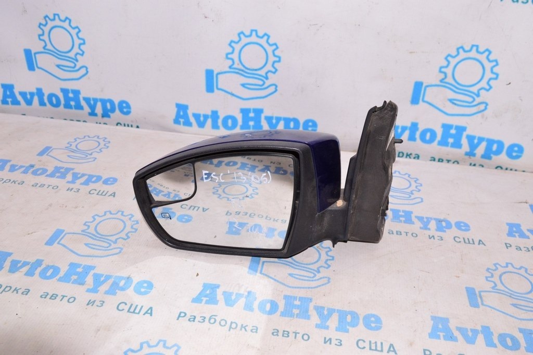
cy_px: 178
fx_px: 510
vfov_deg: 38.3
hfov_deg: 55.1
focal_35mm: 34
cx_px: 266
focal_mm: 23
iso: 1600
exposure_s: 1/200
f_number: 8
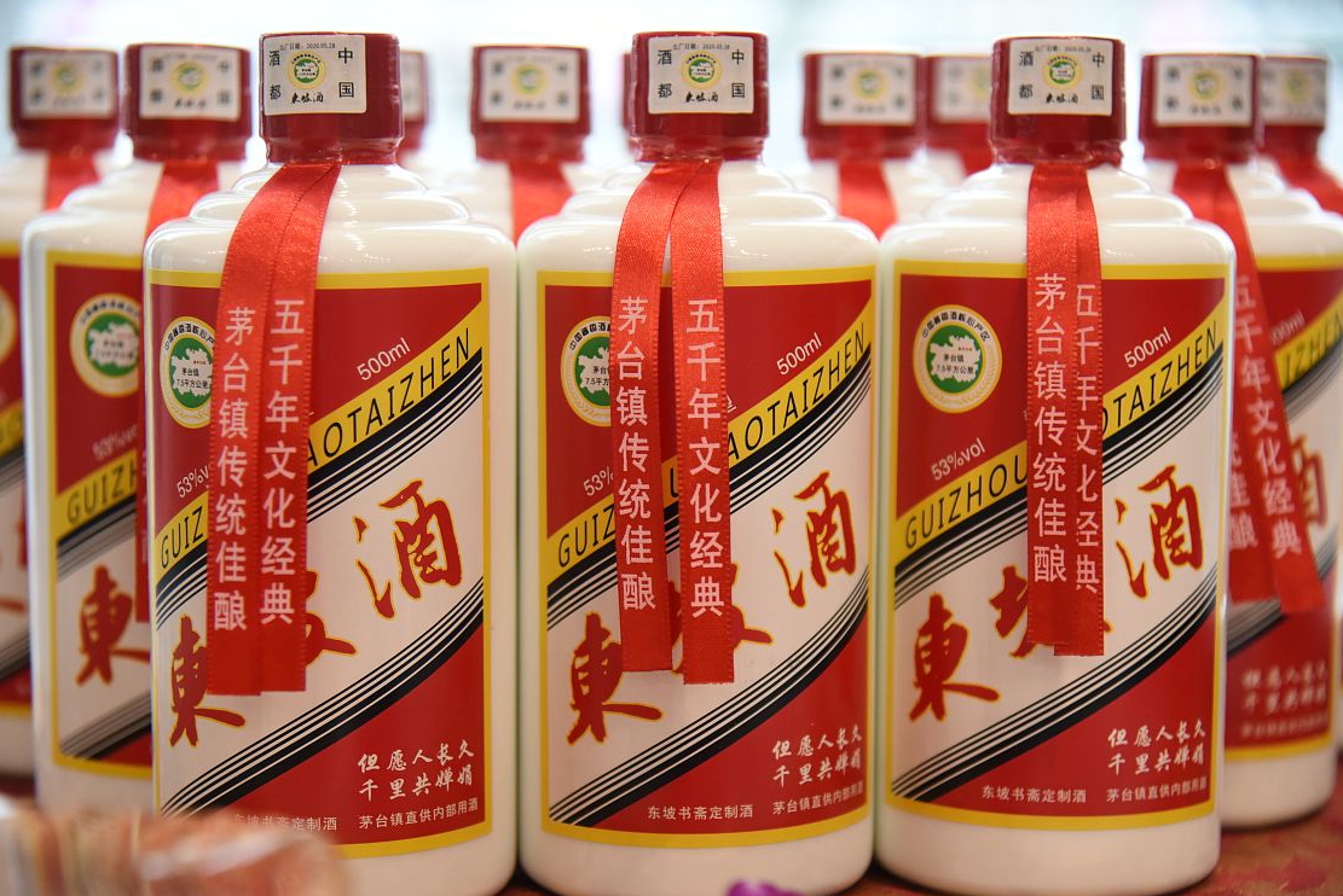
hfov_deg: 25.0
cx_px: 671
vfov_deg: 16.9
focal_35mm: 81
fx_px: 3023
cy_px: 476
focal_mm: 75
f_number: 4
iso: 1400
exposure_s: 1/80
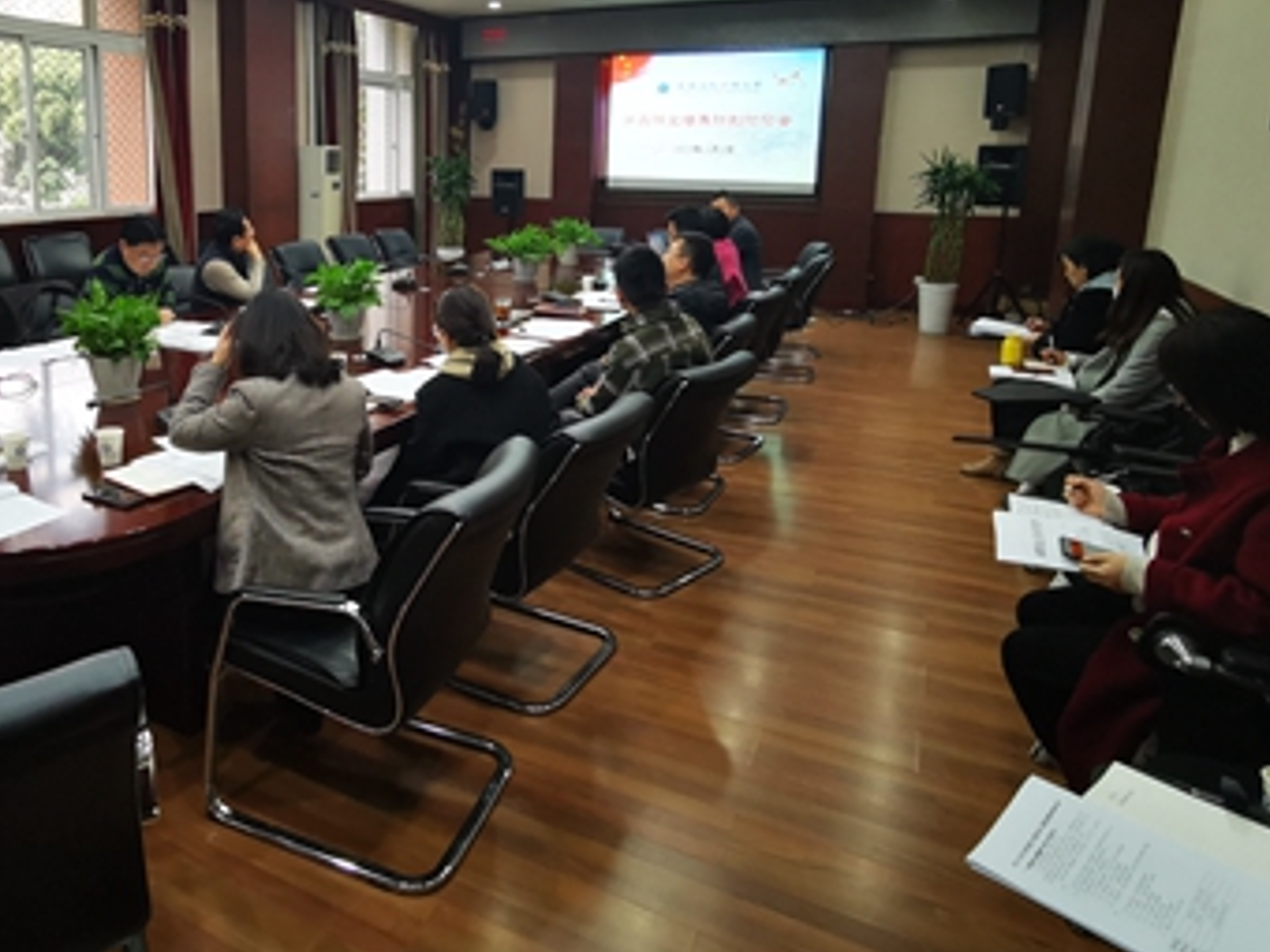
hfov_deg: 67.6
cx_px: 430
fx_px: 917
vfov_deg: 53.9
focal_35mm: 25
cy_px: 327
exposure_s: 1/50
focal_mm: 2.26
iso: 200
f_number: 2.2
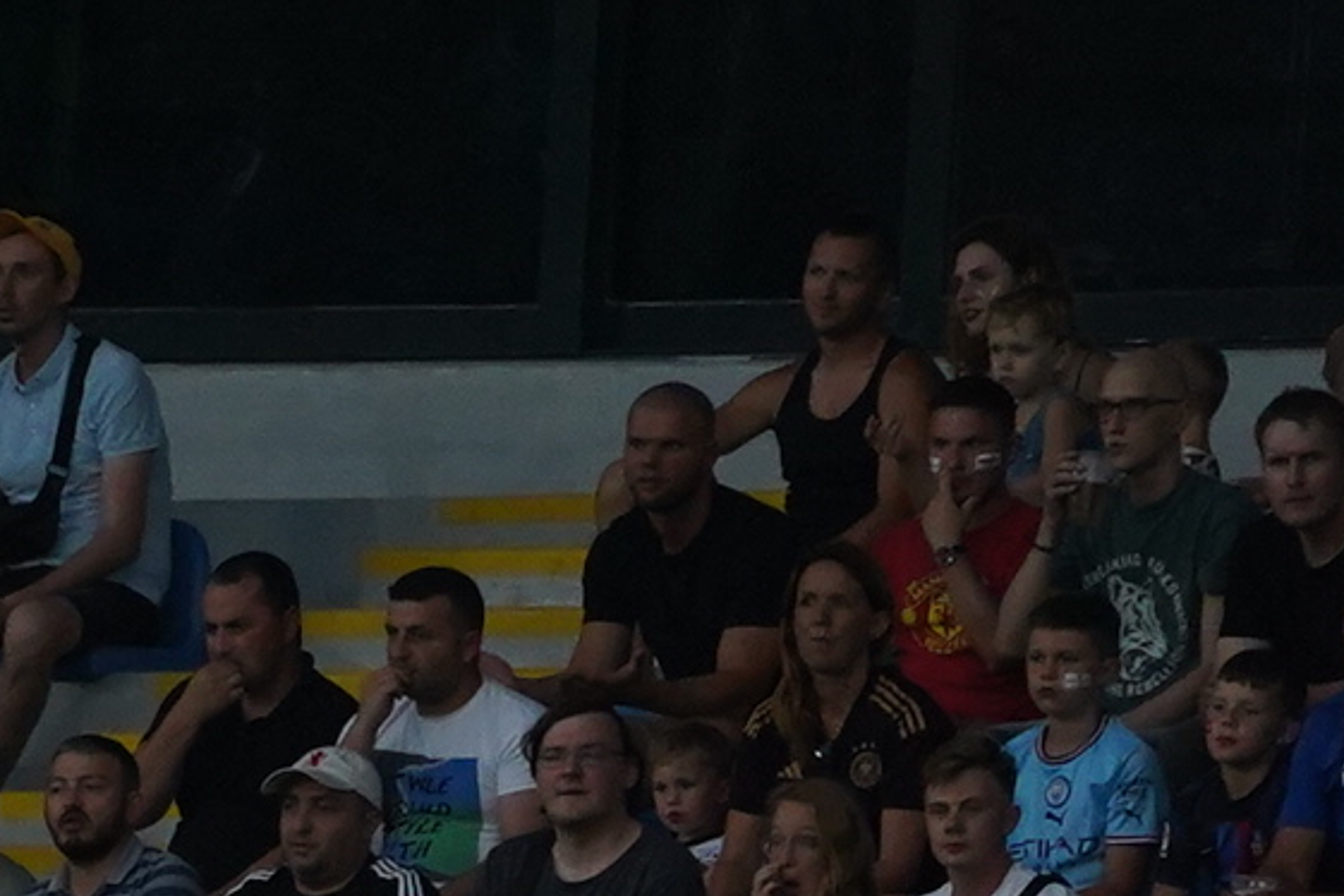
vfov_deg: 1.0
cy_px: 2853
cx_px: -2281
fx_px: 52412
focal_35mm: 1404
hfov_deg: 1.5
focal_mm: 200
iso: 2000
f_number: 4
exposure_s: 1/1000
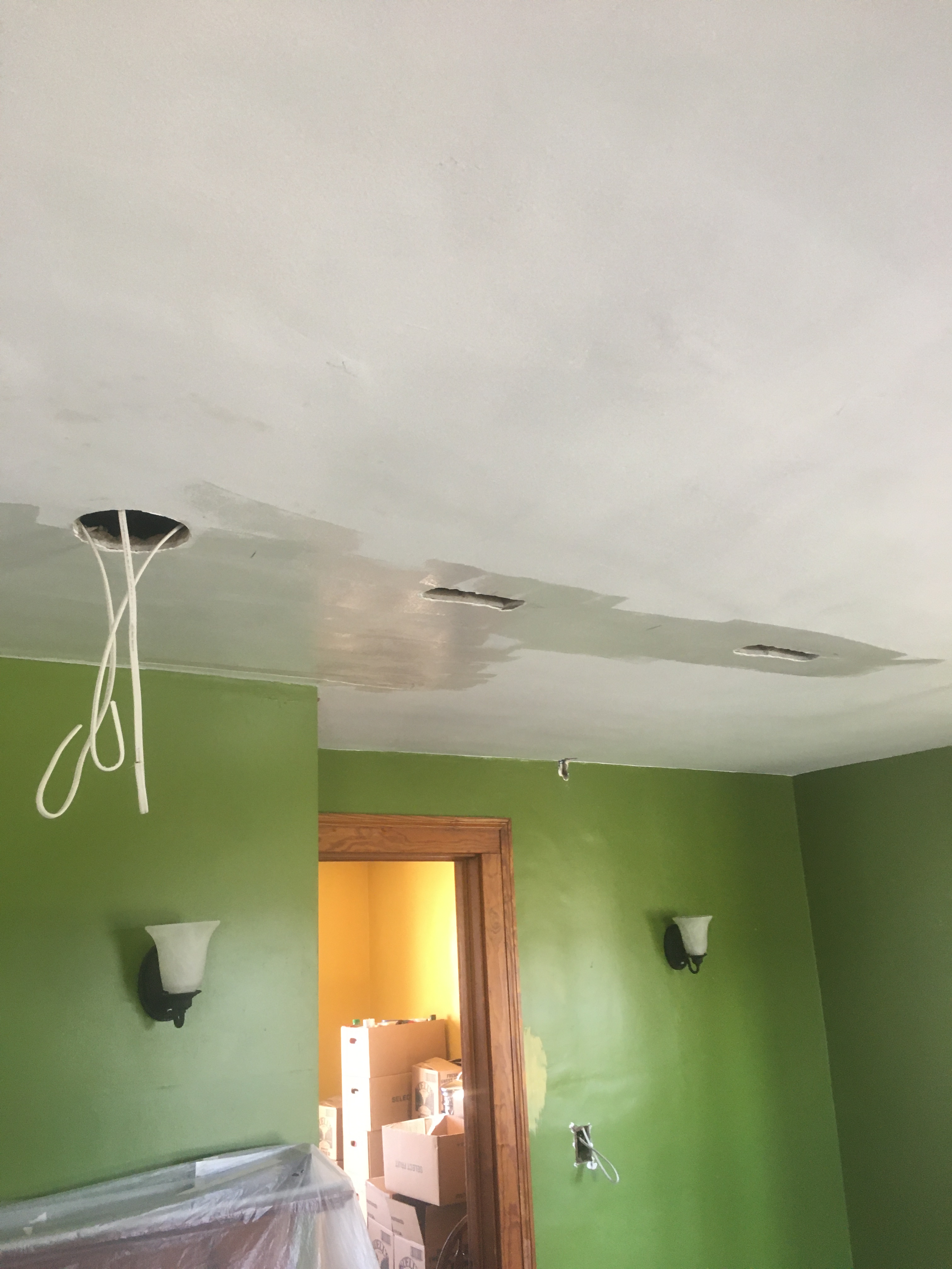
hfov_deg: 48.2
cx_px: 476
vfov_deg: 61.7
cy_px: 634
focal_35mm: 29
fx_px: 1063
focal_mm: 4.15
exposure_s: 1/30
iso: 100
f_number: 2.2
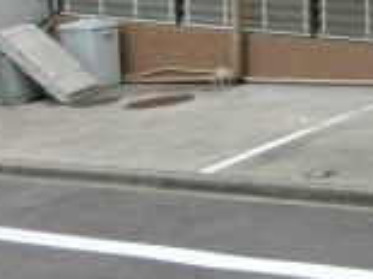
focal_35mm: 99
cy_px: -43
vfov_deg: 14.5
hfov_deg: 16.9
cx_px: 638
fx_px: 1066
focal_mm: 4.24
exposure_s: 1/200
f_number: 3
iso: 80
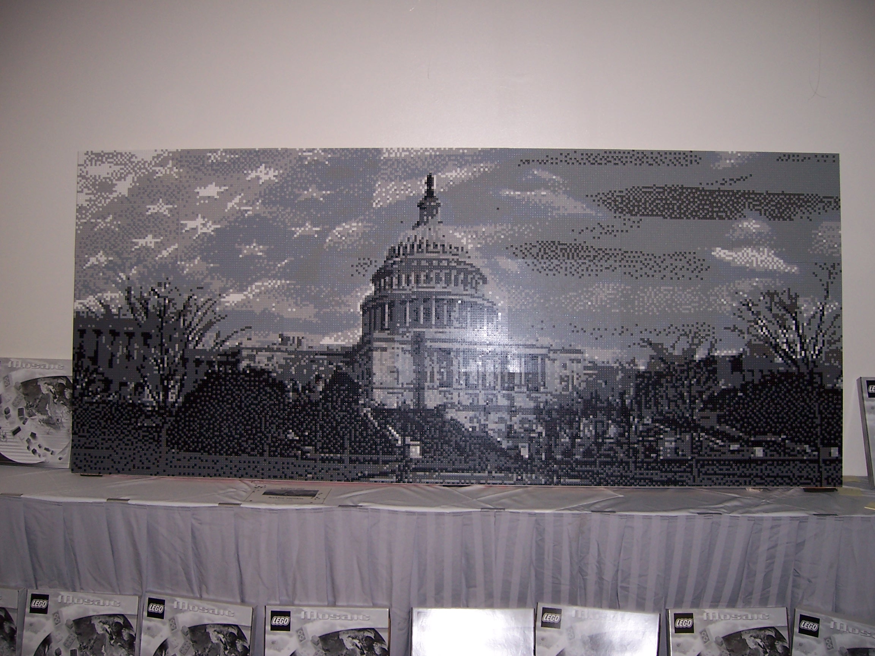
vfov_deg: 39.7
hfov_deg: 51.4
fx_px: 910
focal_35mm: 36
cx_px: 438
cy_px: 328
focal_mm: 6
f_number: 3
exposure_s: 1/60
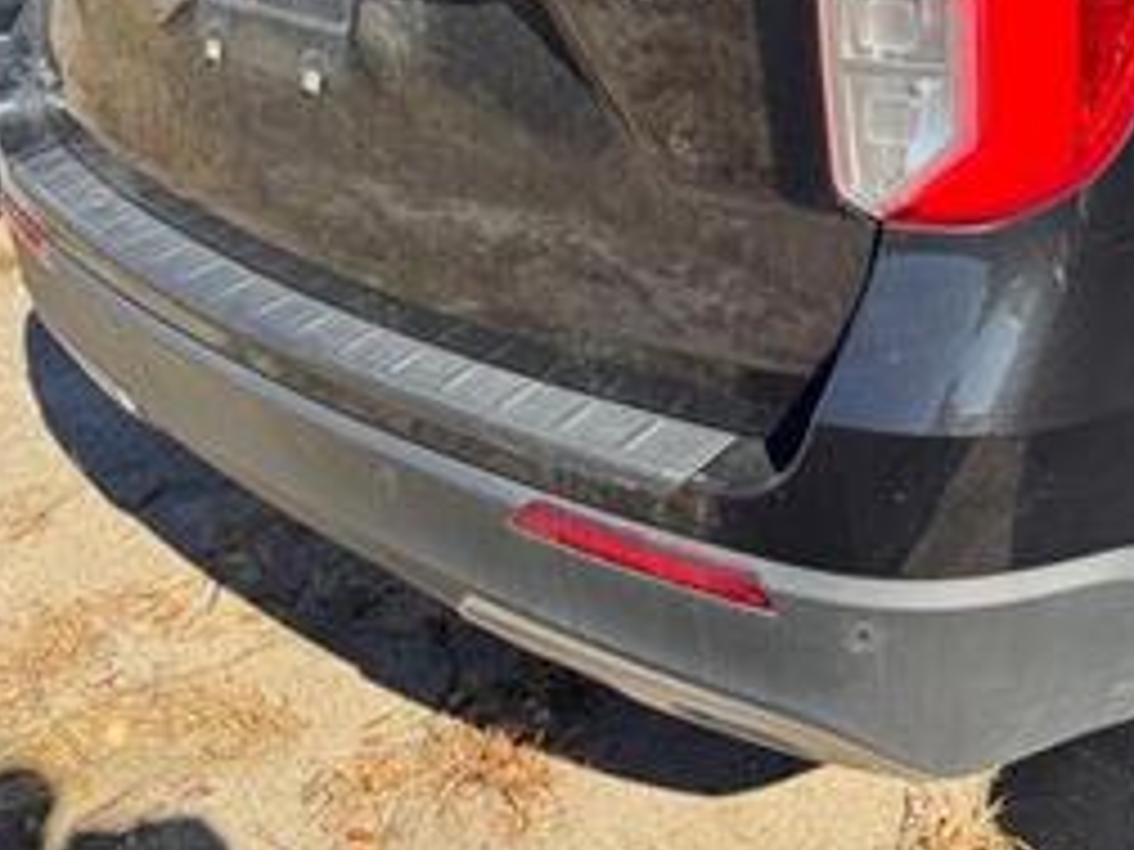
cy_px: 27
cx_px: 963
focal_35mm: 48
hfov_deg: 37.7
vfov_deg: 28.6
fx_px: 1572
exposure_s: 1/912
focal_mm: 6.76
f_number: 1.78
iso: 80
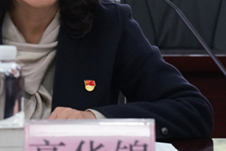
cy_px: 16
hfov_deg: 12.2
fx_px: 1049
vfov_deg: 8.2
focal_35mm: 167
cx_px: 43
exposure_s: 1/100
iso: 3200
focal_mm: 64
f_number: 4
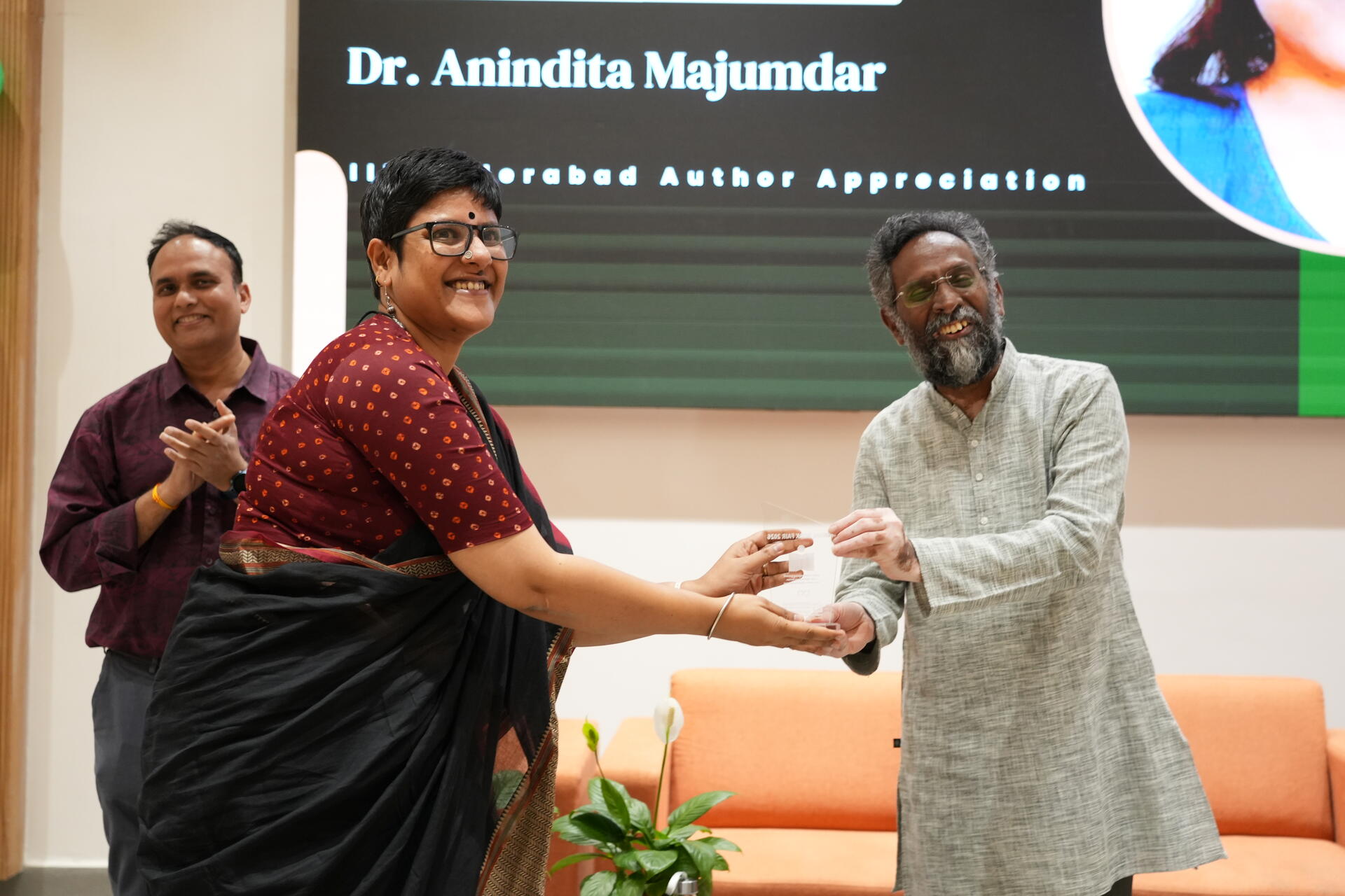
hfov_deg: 41.1
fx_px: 1793
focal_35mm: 48
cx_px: 672
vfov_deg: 28.1
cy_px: 448
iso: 2500
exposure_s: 1/160
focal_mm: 48
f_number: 4
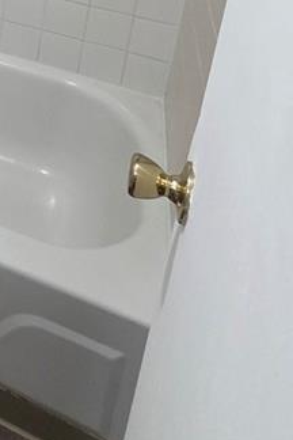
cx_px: -225
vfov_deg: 30.1
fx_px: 610
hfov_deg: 20.1
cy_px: -152
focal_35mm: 50
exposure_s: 1/120
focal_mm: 2.2
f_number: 1.9
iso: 320
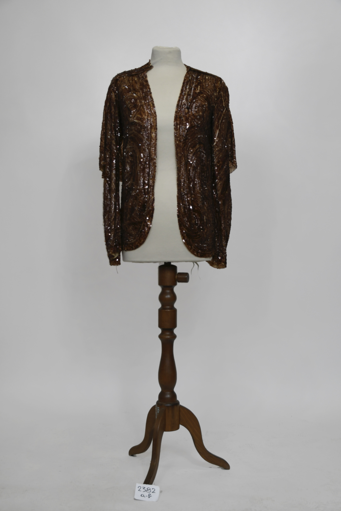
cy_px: 256
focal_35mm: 45
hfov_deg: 29.9
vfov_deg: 43.6
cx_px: 170
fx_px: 639
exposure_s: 1/100
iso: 400
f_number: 5
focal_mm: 30
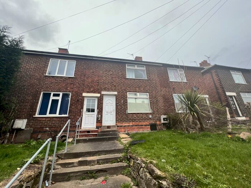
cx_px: 126
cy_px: 94
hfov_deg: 106.2
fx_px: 94
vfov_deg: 89.9
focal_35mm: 13
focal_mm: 1.57
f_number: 1.8
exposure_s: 1/183
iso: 32
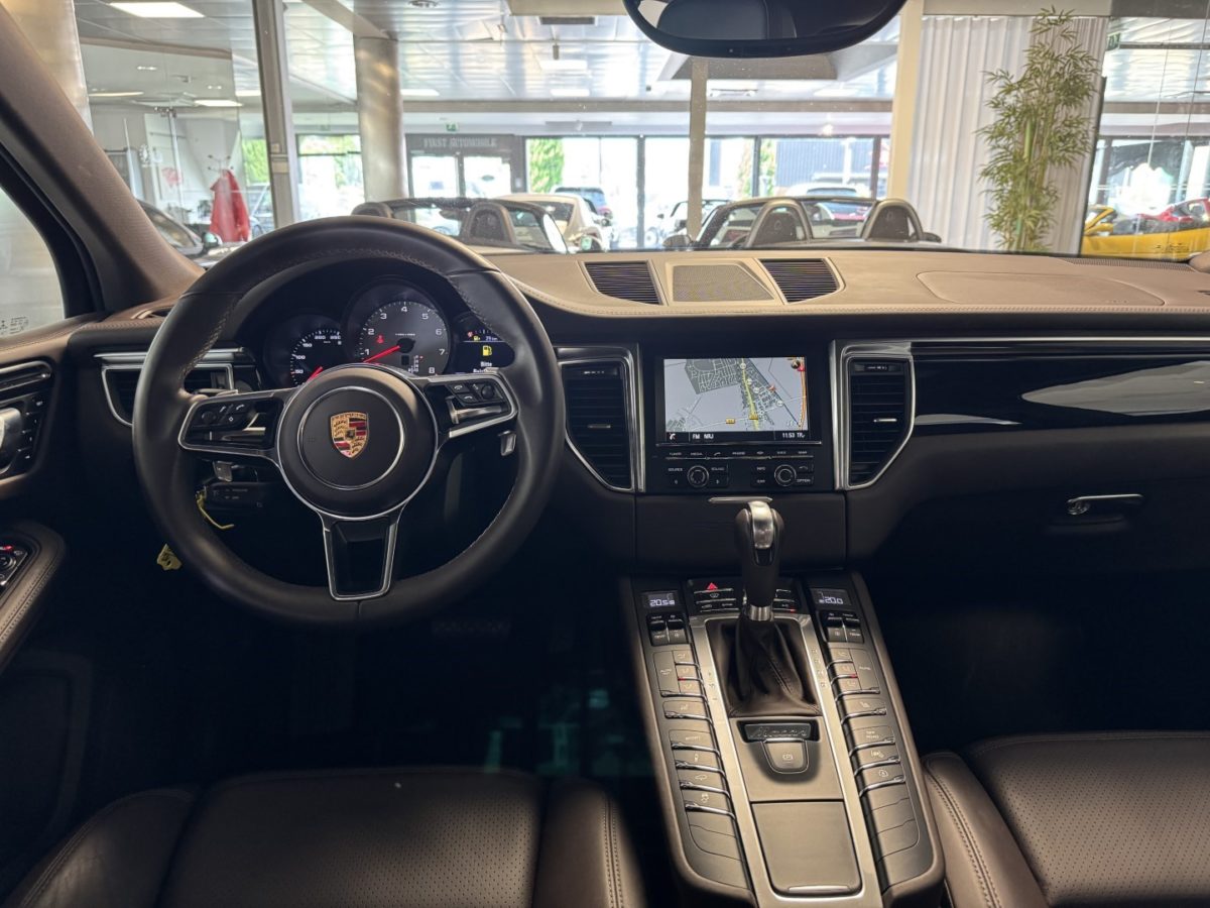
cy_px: 454
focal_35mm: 24
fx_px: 839
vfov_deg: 56.8
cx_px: 605
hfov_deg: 71.6
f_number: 1.78
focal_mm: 6.76
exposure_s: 1/60
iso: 640
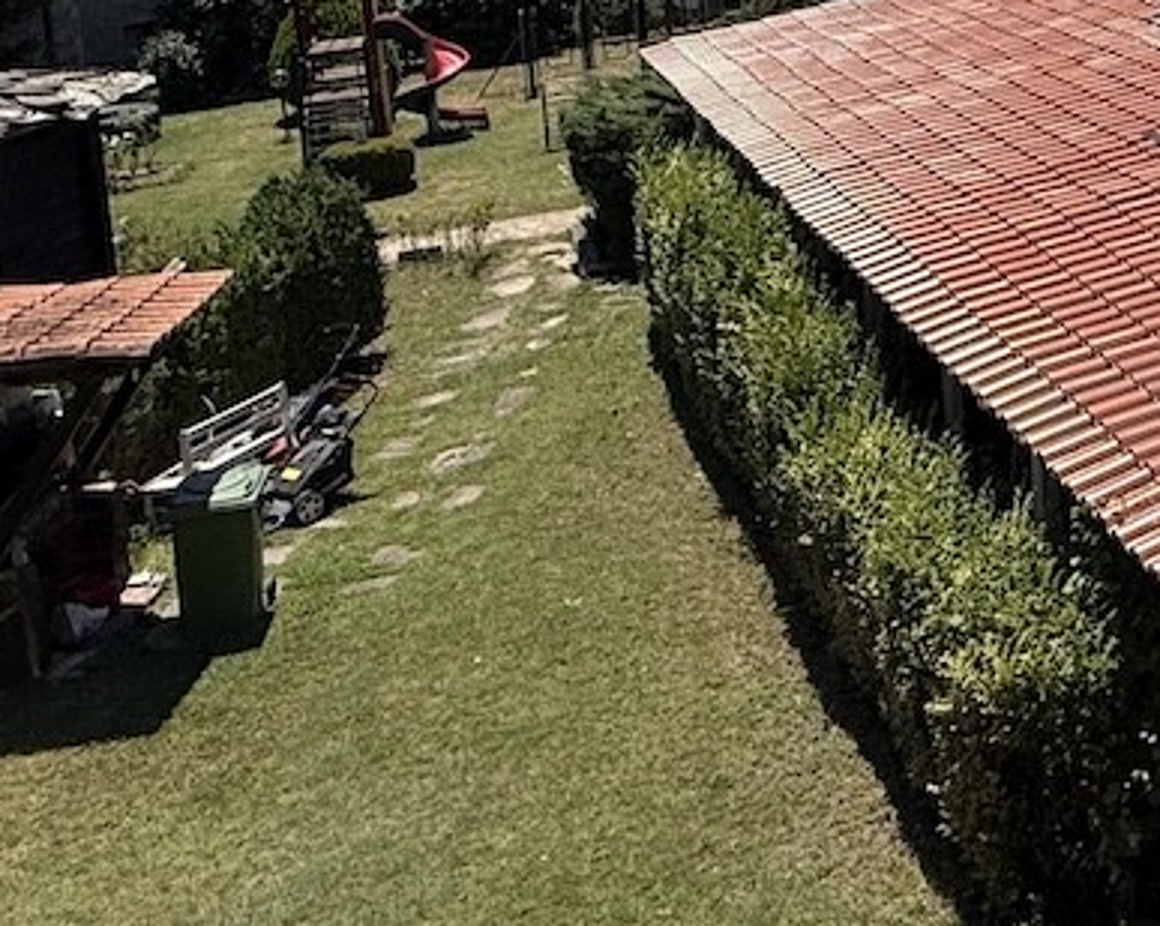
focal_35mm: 53
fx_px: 1818
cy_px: -148
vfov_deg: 25.9
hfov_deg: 29.9
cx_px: 1412
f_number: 2.2
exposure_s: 1/3125
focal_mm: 2.22
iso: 50
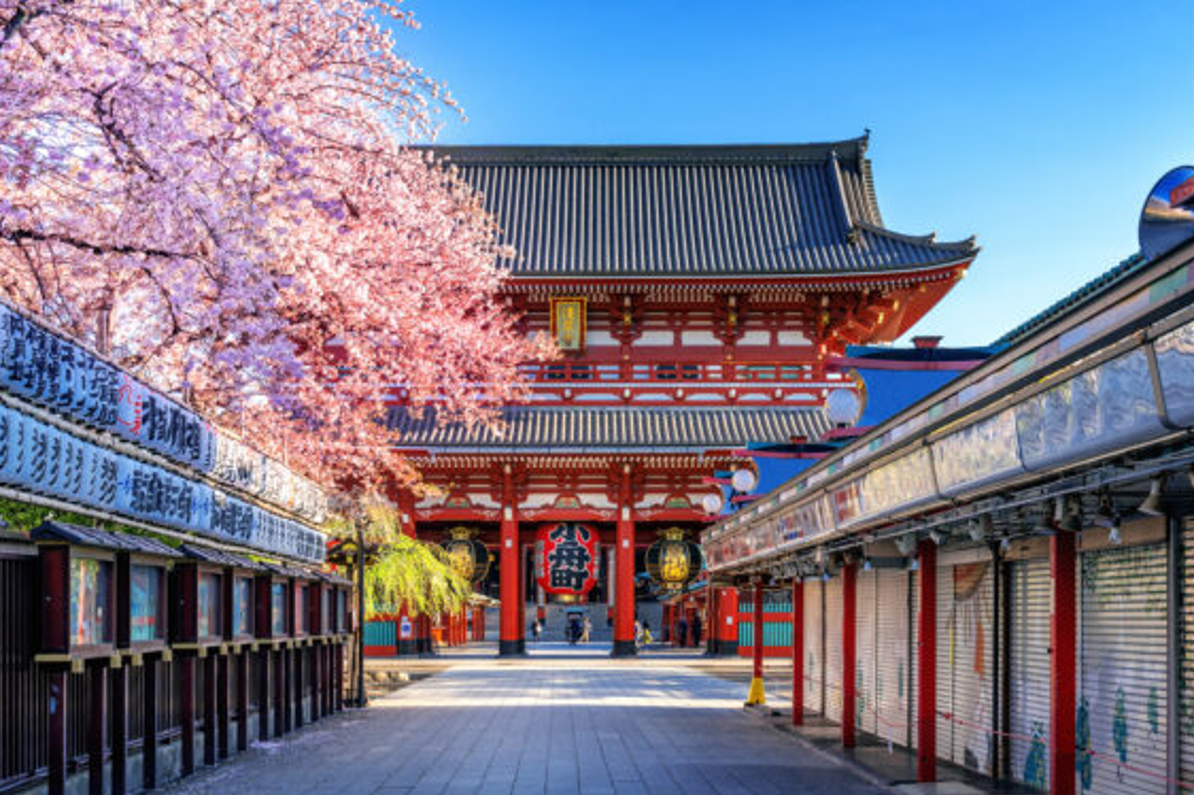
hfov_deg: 41.9
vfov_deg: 28.6
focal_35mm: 47
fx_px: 1558
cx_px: 563
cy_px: 408
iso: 100
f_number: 9
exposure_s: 1/80
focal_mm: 44
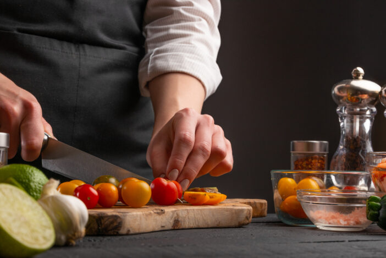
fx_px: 966
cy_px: 129
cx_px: 193
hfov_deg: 22.6
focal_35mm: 90
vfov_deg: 15.2
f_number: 13
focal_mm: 90
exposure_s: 1/250
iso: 640
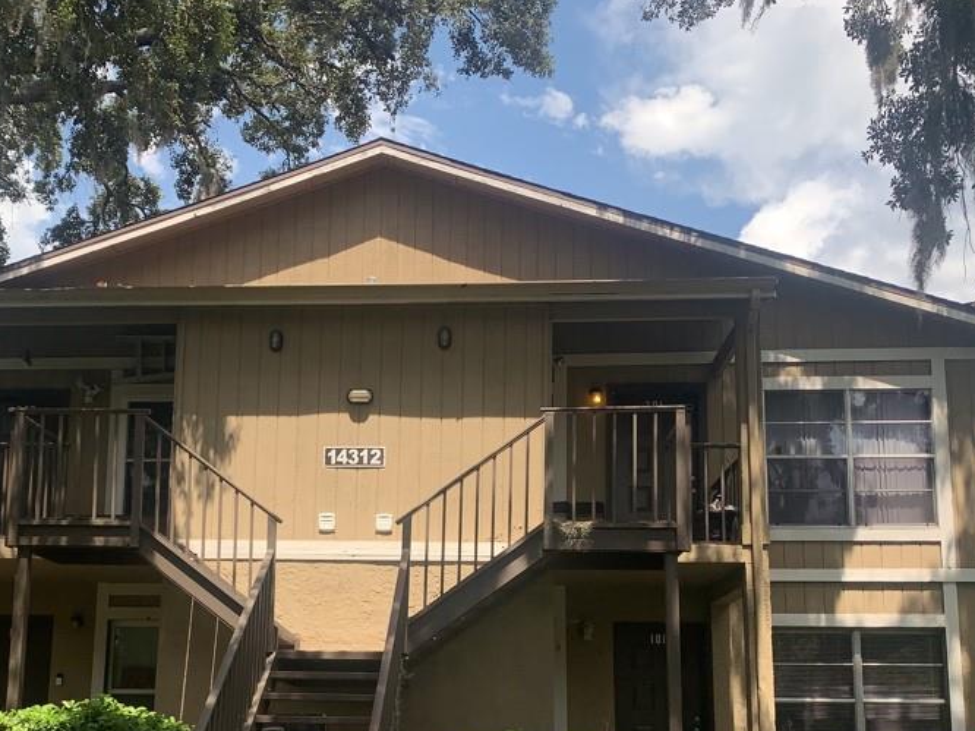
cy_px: 558
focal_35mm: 40
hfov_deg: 46.6
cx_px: 408
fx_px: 1126
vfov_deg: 35.1
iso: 25
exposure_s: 1/1992
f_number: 1.8
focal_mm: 4.25
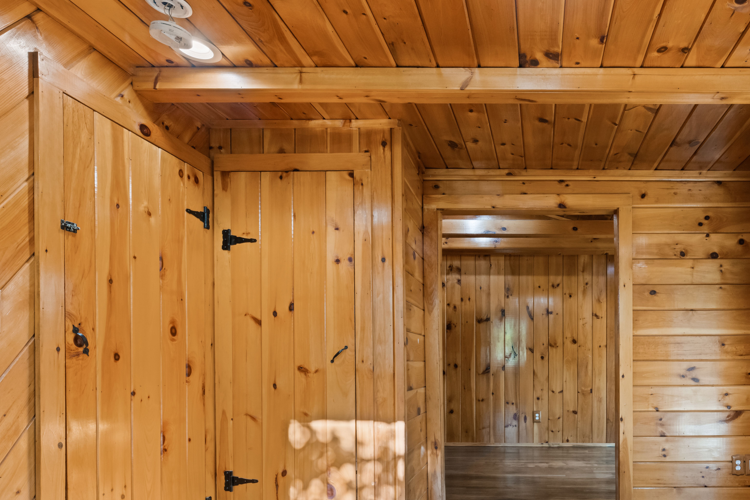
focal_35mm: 24
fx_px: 492
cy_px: 361
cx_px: 527
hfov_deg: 71.3
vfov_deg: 52.0
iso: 1600
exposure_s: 1/8
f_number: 11
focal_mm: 15.4
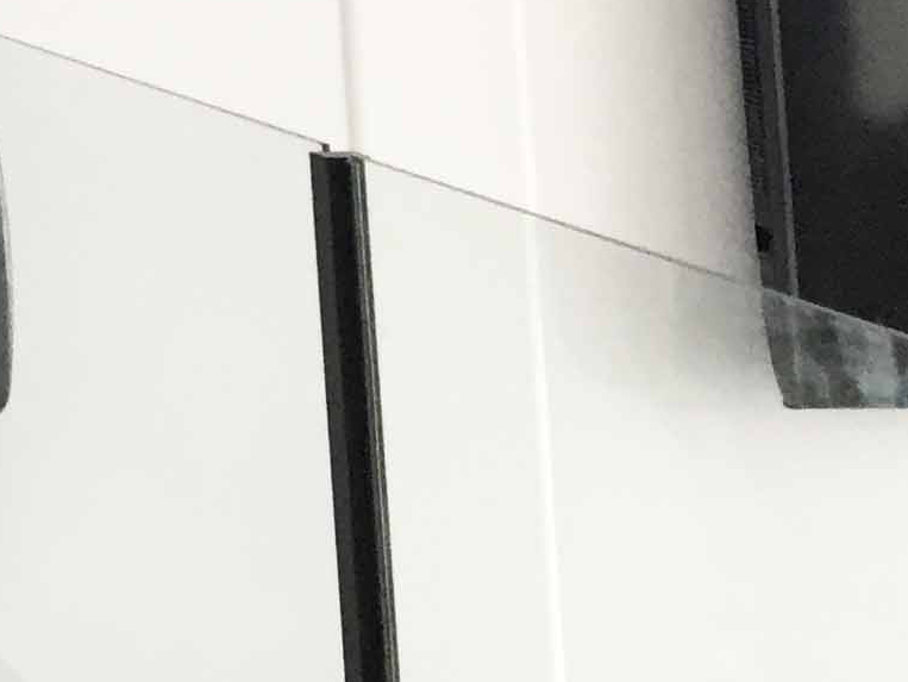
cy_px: -636
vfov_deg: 11.0
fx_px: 3254
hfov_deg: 13.5
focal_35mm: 124
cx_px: -931
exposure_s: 1/30
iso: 80
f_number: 2.2
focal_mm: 4.15
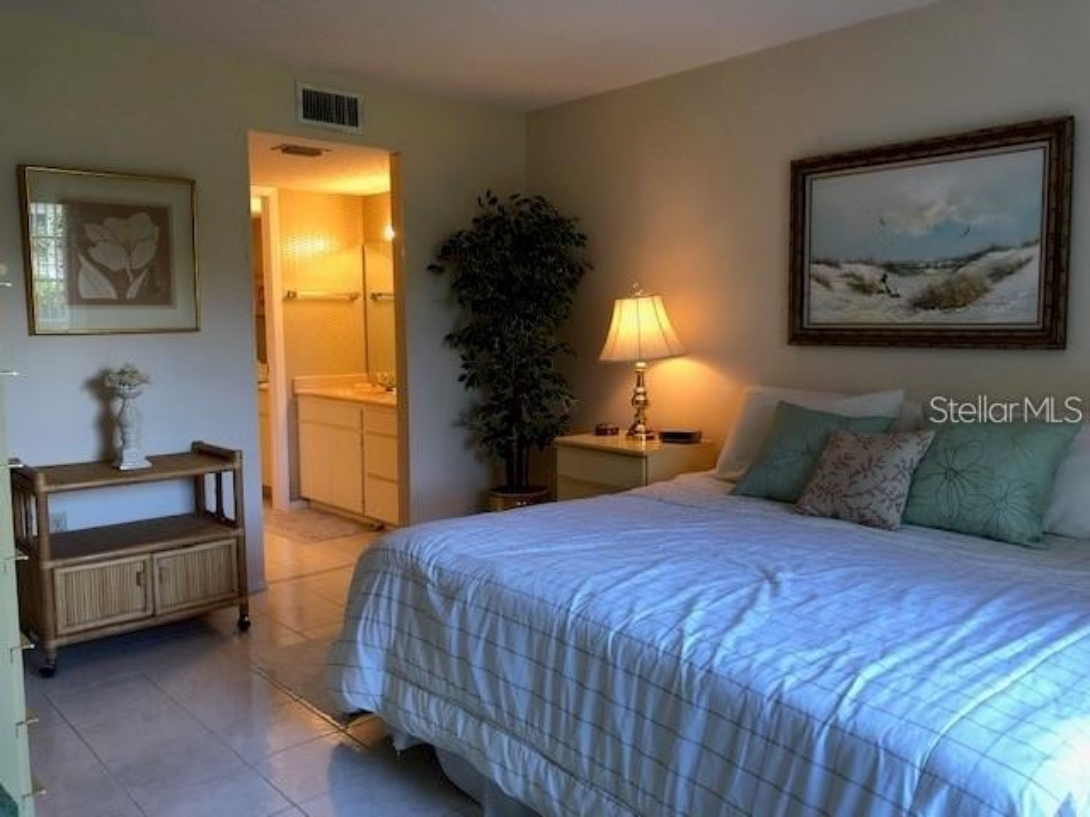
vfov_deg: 49.7
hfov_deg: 63.4
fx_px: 882
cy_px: 408
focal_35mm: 28
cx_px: 545
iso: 40
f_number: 1.8
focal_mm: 4
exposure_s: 1/30
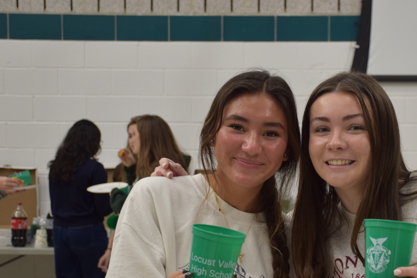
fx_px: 1077
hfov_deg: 21.8
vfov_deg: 14.7
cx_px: 295
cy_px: 192
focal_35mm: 93
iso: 450
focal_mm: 38
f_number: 4.2
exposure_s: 1/60
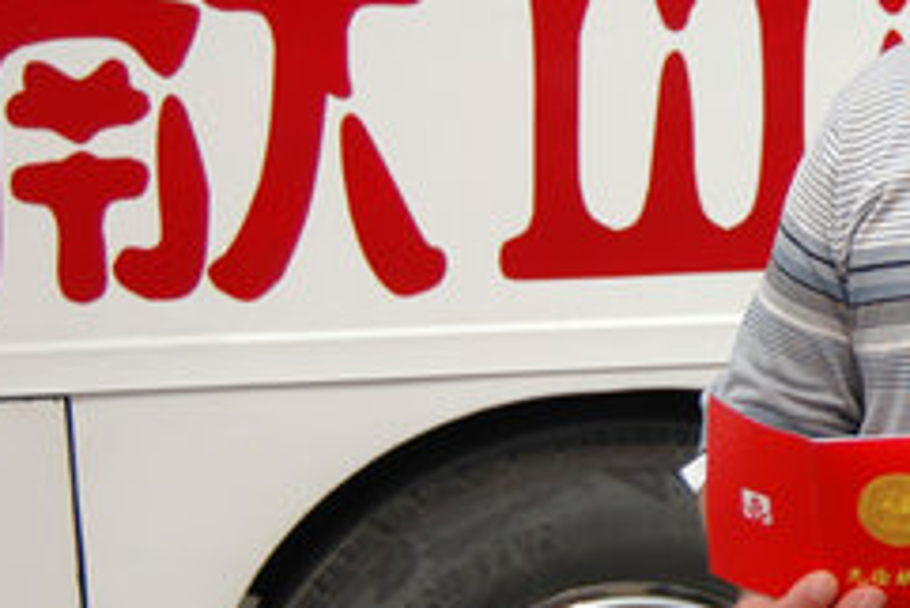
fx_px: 1979
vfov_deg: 17.5
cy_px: 330
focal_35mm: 78
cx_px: 1020
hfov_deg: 24.1
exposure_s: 1/2000
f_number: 3.8
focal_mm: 21
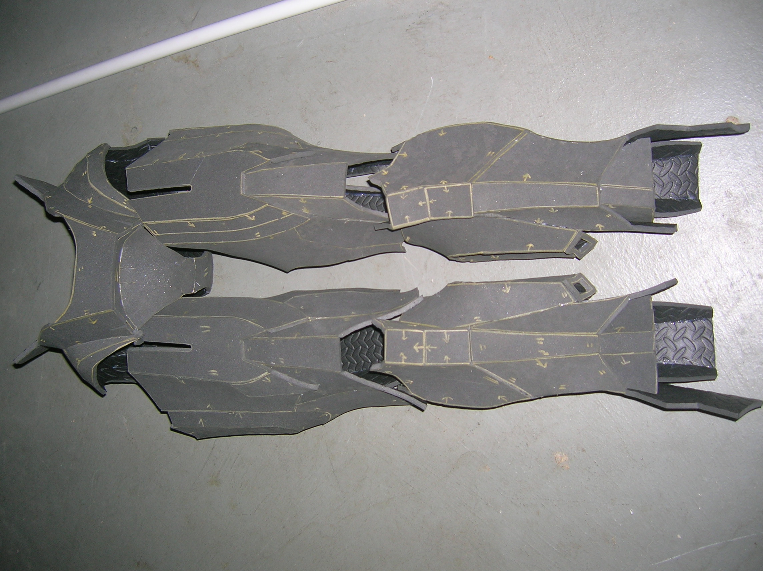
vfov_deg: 41.7
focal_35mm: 34
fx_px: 749
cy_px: 286
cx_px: 382
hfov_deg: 54.0
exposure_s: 1/60.1
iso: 56
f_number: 2.9
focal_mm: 5.7
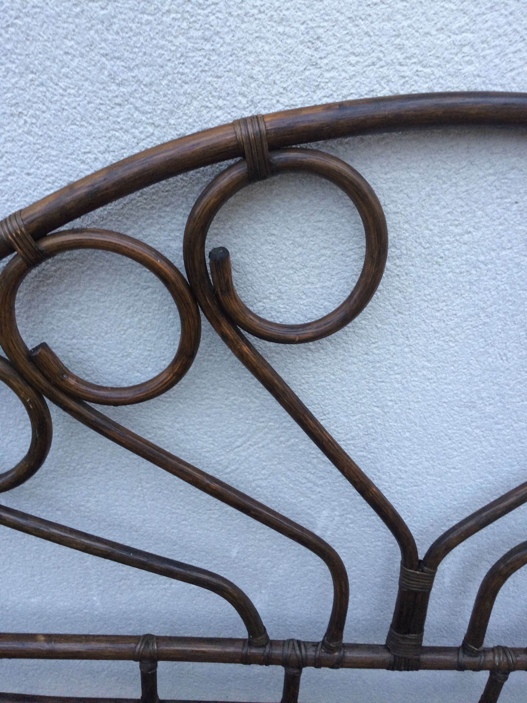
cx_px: 264
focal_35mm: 29
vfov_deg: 61.7
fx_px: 589
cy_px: 352
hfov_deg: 48.2
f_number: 2.2
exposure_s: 1/33
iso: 160
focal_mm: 4.15
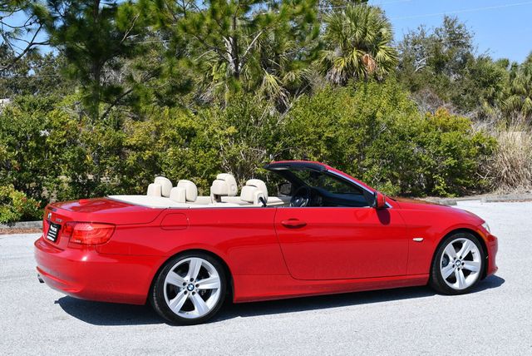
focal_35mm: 58
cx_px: 266
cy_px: 178
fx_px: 858
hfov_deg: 34.5
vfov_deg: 23.4
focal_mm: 29
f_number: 8
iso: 100
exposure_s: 1/250
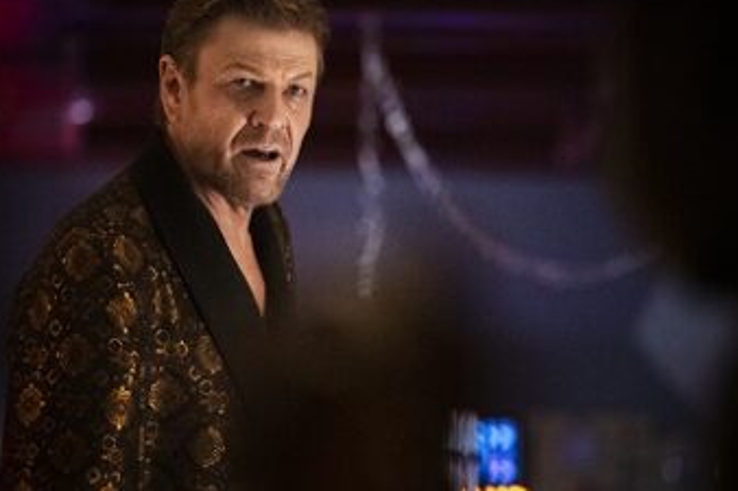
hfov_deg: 9.0
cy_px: 229
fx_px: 4712
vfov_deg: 6.0
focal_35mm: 230
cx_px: 370
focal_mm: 135
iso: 12800
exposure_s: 1/125
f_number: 1.8
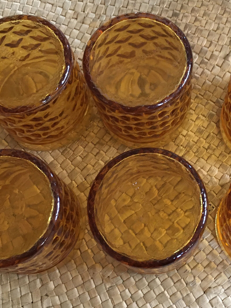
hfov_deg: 26.4
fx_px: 489
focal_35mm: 55
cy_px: 134
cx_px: 151
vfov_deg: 34.9
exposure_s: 1/33
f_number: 2.2
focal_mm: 4.15
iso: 250
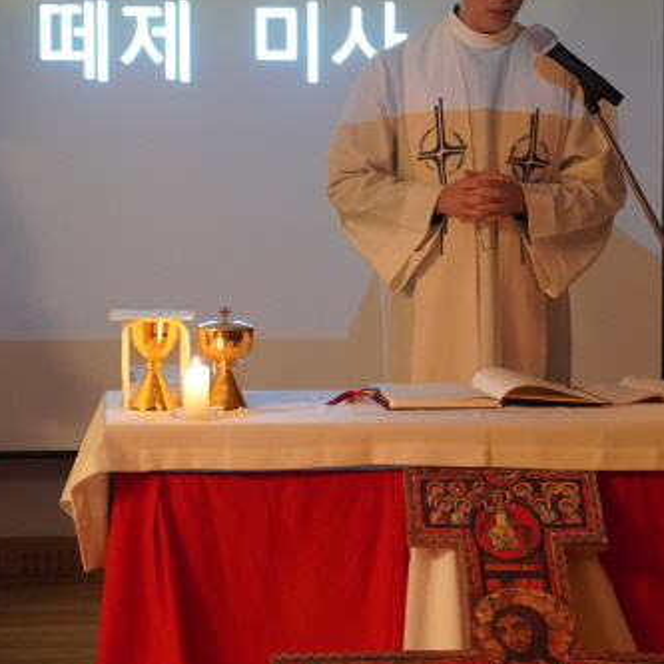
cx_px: 421
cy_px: 234
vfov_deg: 13.0
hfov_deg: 13.0
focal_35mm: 134
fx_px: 2908
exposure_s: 1/160
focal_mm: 75
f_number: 2.8
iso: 12800
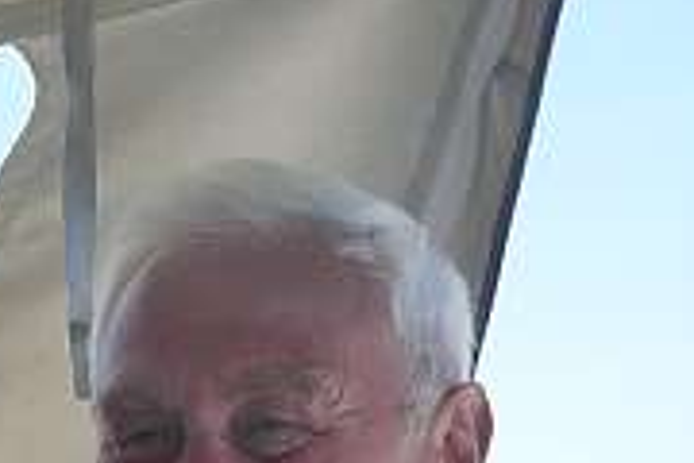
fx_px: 3412
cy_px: 648
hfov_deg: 11.2
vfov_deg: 7.6
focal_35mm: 177
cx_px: -332
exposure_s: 1/640
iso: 160
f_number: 3.7
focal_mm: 6
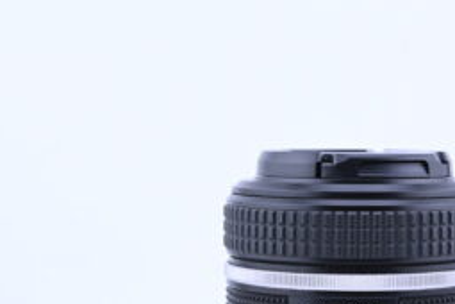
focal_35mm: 103
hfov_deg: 19.7
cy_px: 196
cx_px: 353
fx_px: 1302
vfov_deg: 13.3
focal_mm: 41
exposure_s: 1/125
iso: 640
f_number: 11
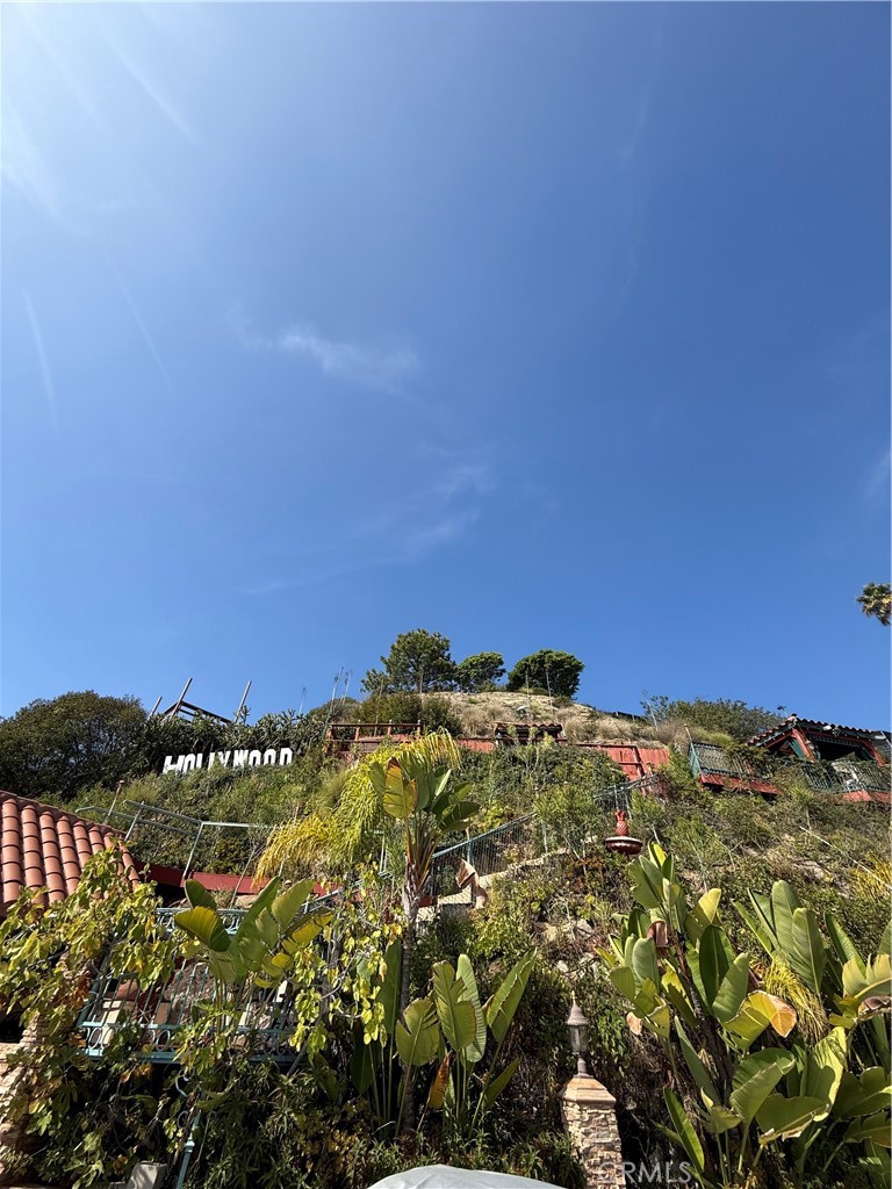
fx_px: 481
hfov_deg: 85.7
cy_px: 594
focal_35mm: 14
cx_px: 446
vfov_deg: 102.1
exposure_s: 1/1497
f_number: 2.2
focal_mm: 2.22
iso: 50
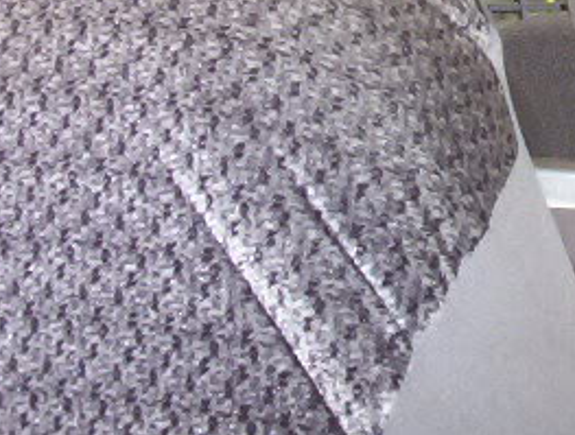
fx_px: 2016
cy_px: -195
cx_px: 857
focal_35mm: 121
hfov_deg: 15.1
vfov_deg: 11.8
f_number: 4.5
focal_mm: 6
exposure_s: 1/30
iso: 140
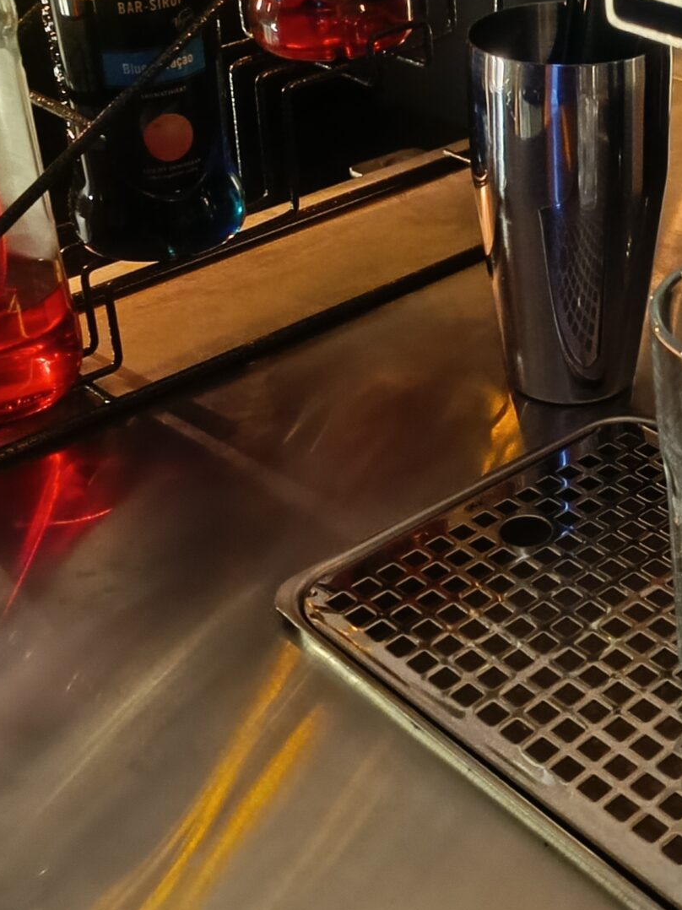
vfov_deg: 33.6
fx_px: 1498
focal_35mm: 57
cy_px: 326
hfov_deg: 25.2
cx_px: 557
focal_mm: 5.59
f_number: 1.88
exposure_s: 1/25
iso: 936
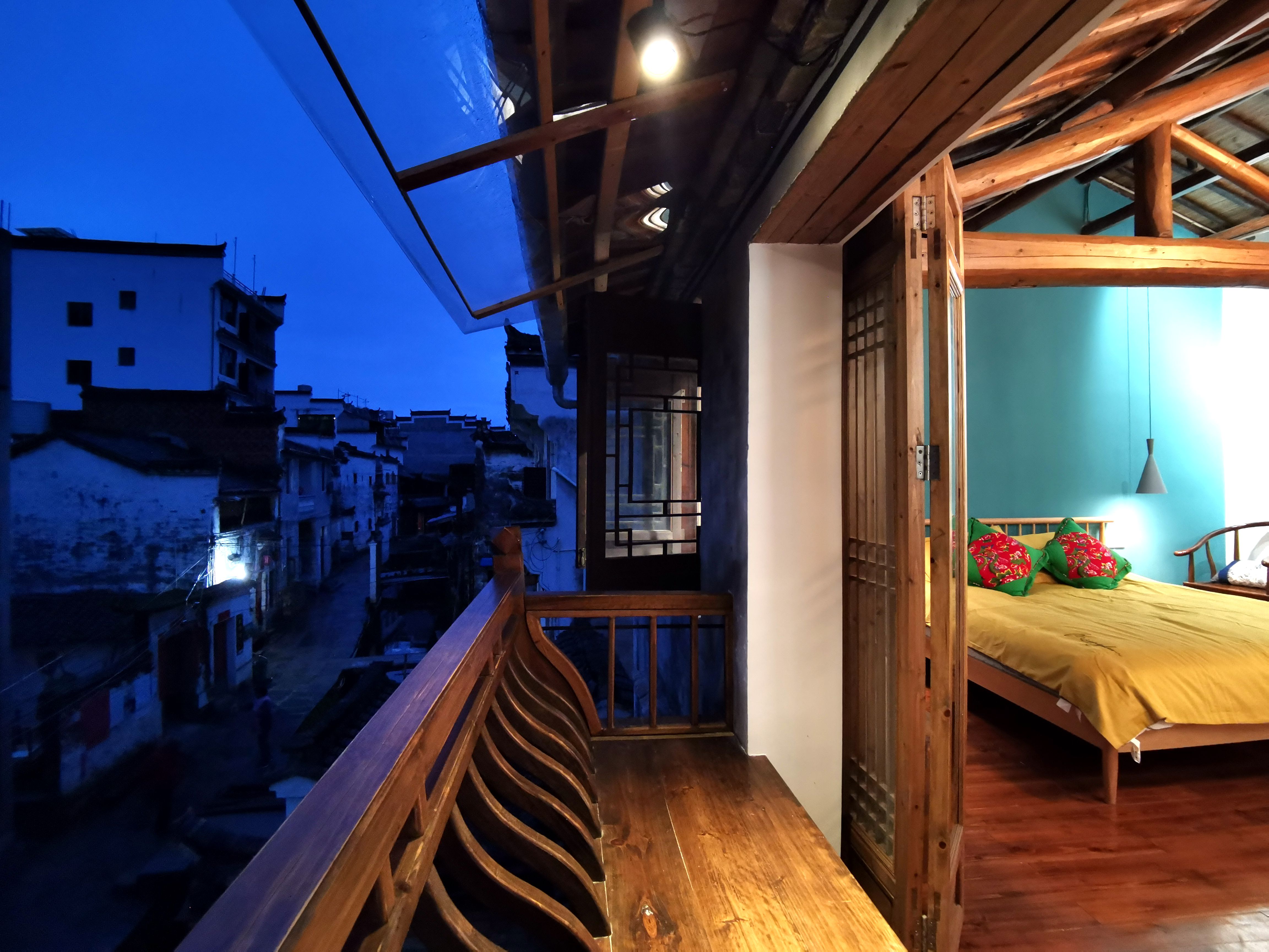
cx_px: 634
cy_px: 476
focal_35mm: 17
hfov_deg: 91.0
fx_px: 623
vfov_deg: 74.7
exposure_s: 1/16.7
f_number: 2.2
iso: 640
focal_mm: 2.26
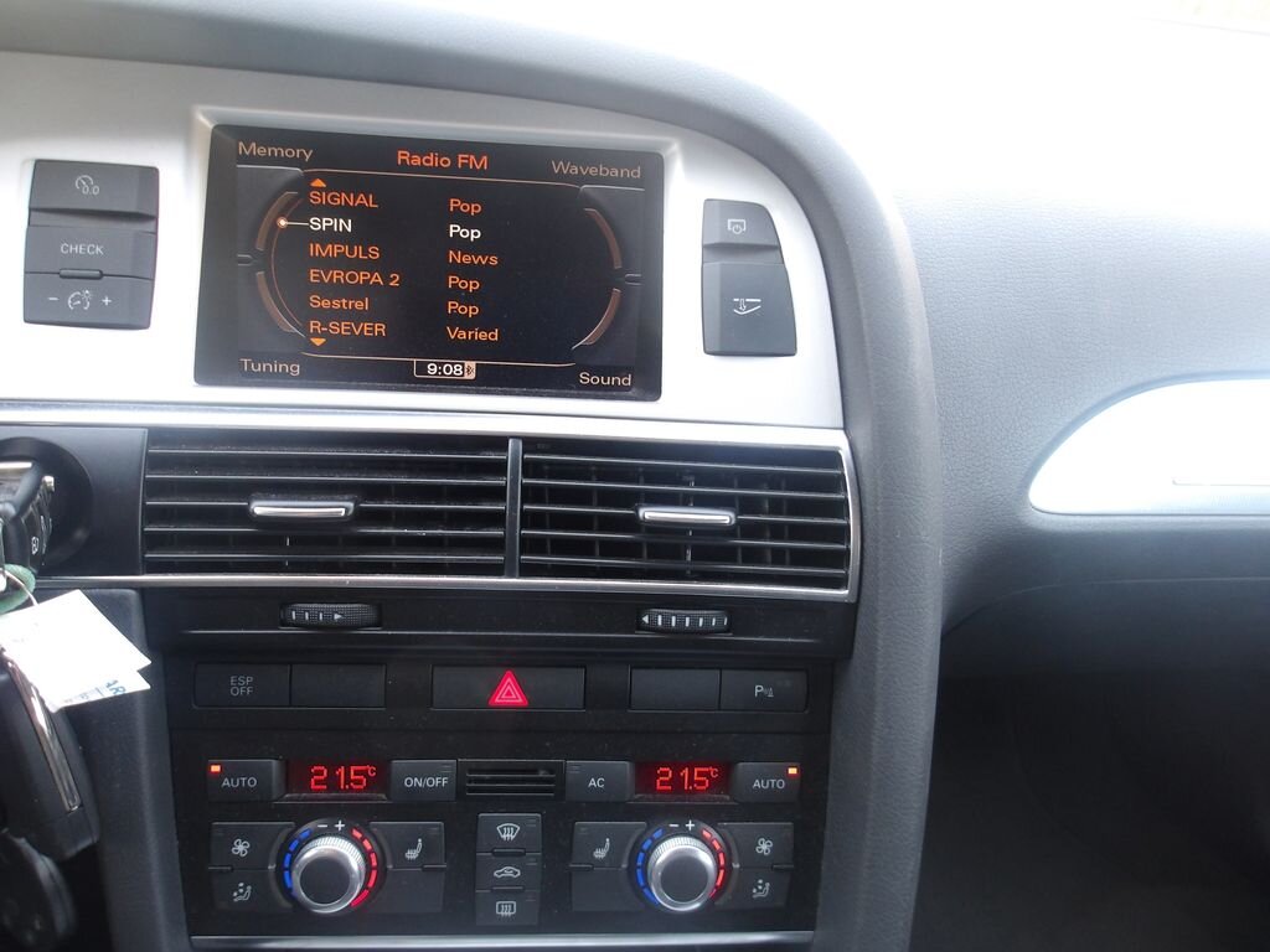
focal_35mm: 27
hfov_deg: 65.3
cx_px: 635
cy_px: 476
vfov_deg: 51.4
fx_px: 991
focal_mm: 4.9
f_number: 3
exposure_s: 1/30
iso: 181
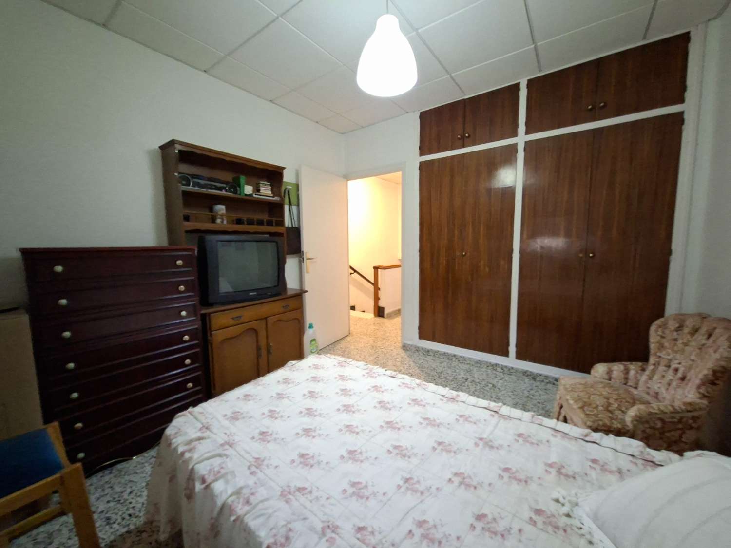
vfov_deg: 89.9
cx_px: 366
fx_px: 275
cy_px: 274
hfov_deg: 106.2
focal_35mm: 13
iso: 800
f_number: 2.2
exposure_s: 1/8
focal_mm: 1.74
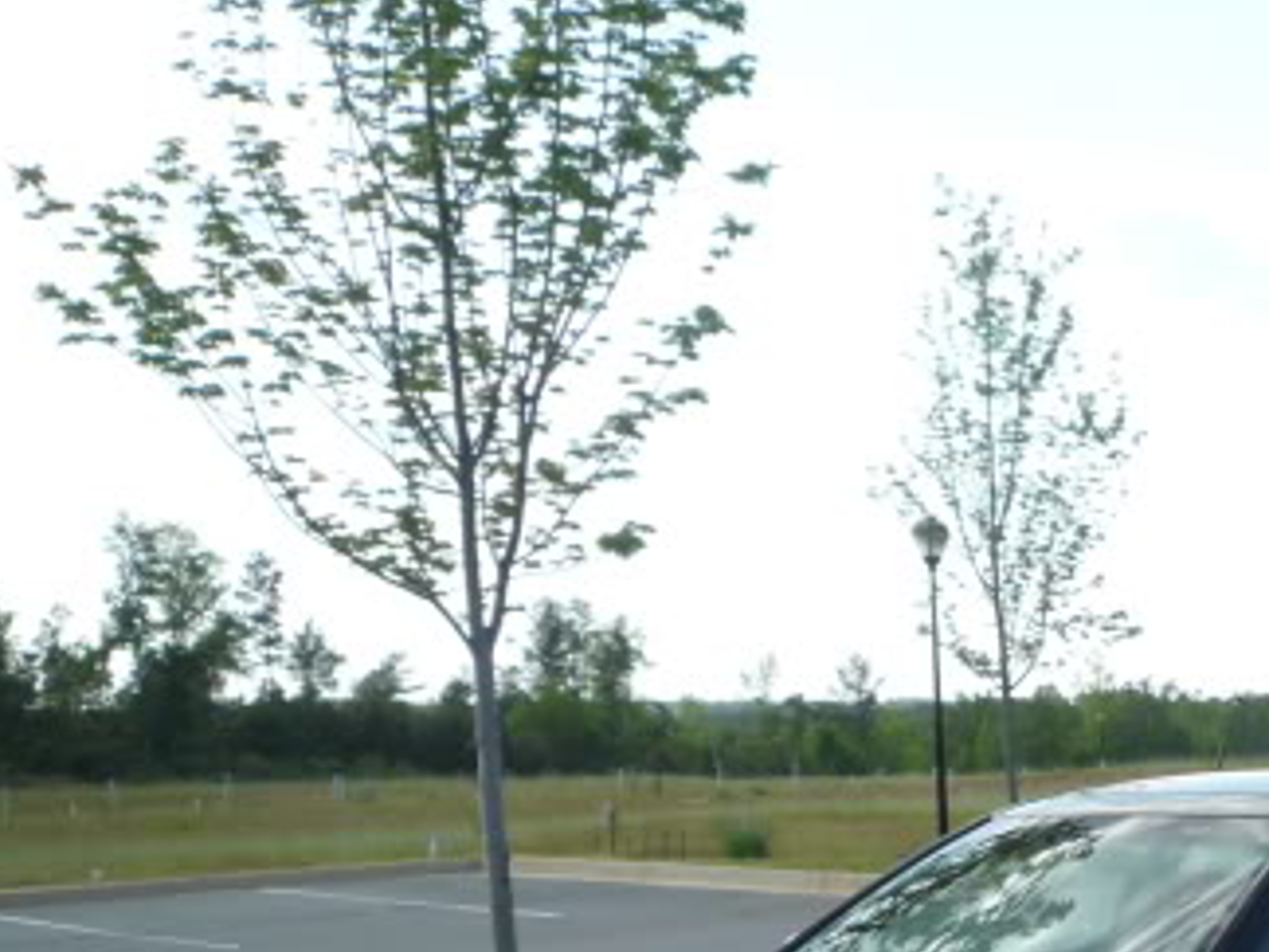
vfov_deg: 19.0
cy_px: 1097
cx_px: 1461
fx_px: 2713
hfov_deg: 24.3
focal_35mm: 74
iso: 100
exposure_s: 1/1000
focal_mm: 4.9
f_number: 2.9
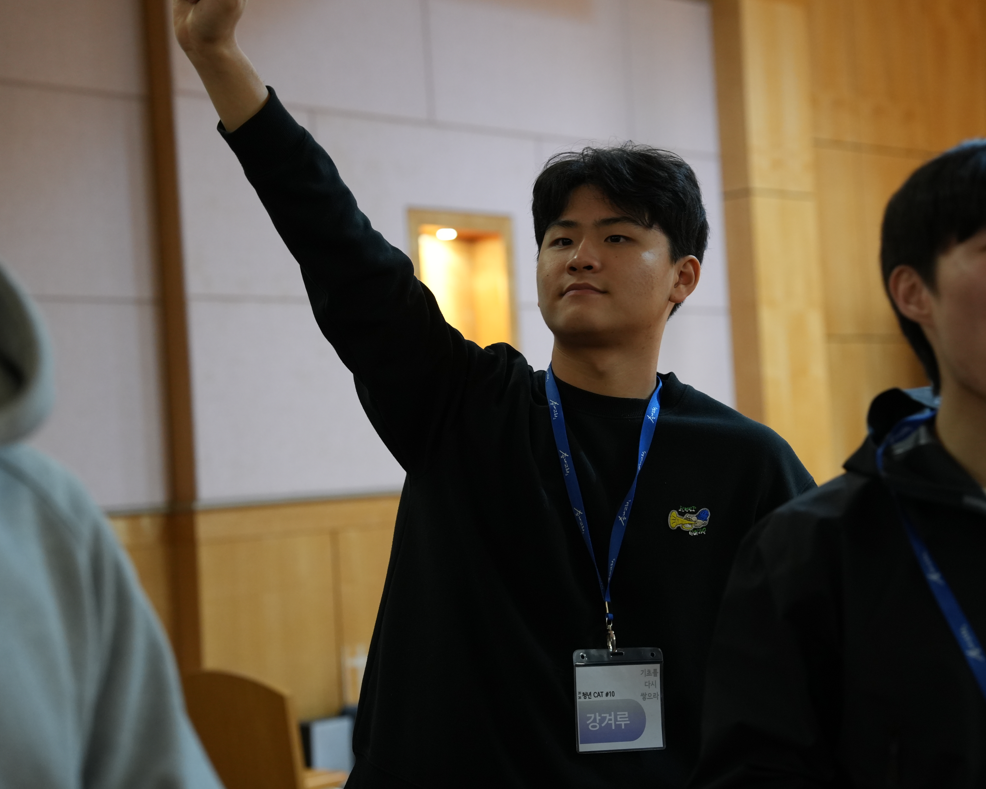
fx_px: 1926
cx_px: 517
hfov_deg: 28.7
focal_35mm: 66
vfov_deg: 23.1
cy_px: 397
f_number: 2.8
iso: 2000
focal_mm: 58
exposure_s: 1/60
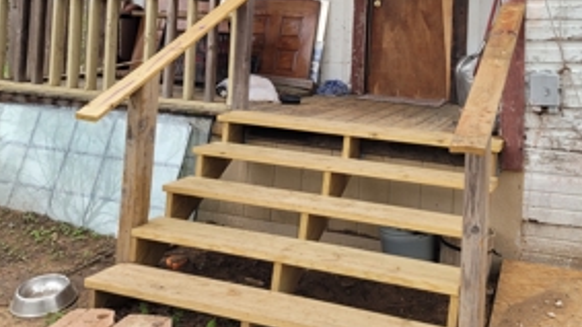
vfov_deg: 28.5
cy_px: 29
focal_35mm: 40
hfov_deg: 50.4
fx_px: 617
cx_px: 323
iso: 40
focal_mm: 5.4
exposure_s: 1/258
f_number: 1.8
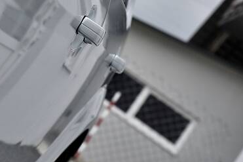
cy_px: 38
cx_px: 68
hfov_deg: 12.2
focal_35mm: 168
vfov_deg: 8.2
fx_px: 1133
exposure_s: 1/640
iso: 200
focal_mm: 78
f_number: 6.3
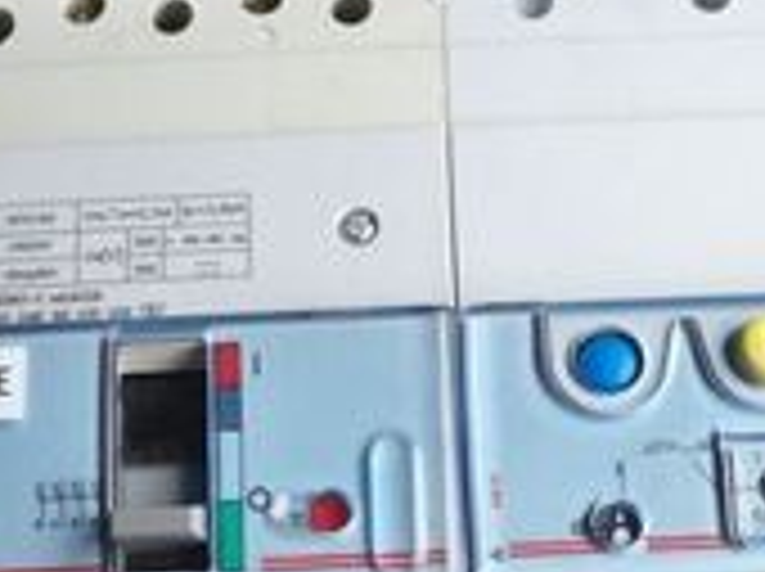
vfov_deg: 14.6
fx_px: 2185
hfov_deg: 19.9
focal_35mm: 99
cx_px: 418
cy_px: 608
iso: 64
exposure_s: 1/60
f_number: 3.1
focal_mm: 6.3
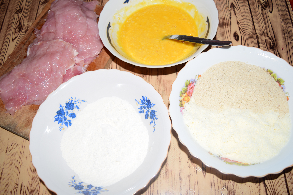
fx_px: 293
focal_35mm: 36
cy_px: 98
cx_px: 146
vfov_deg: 36.9
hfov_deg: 53.1
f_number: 4
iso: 100
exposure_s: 1/60
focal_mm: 24
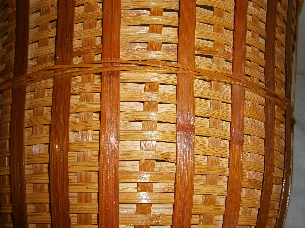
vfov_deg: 44.1
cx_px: 137
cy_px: 123
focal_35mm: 32
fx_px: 282
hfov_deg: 56.7
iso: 125
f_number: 2.8
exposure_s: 1/30
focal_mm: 4.7
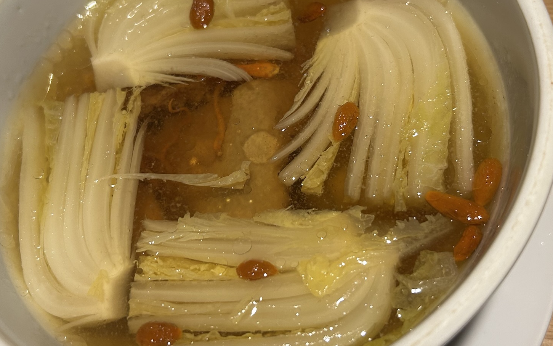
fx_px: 573
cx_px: 261
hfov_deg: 51.5
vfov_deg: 33.6
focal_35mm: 38
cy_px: 154
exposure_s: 1/50
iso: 125
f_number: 1.5
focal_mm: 5.7
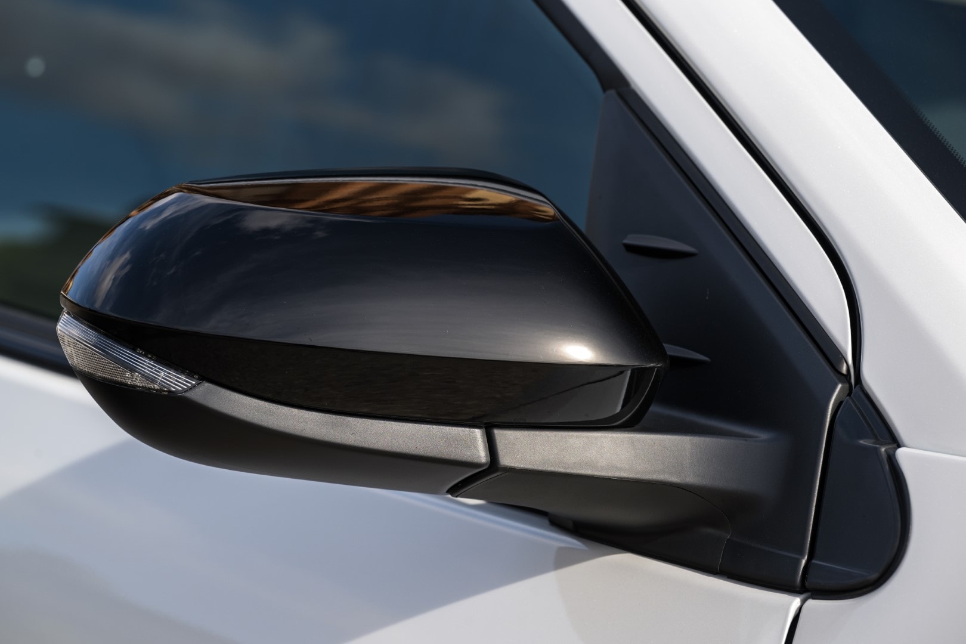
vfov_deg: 6.9
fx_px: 5366
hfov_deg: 10.3
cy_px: 322
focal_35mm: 200
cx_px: 483
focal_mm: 200
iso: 125
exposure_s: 1/160
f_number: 7.1
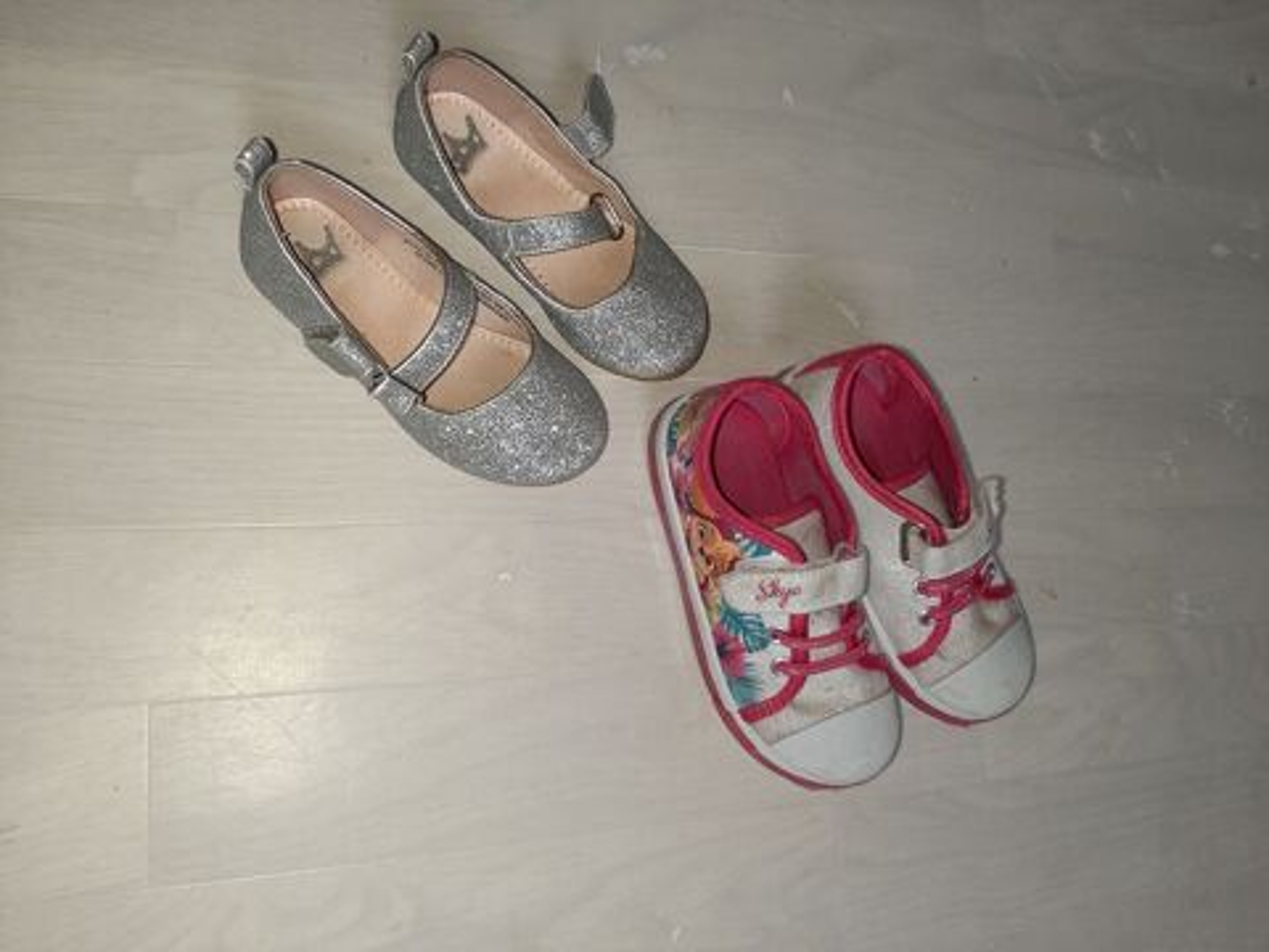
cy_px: 476
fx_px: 953
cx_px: 634
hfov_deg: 67.3
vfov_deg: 53.1
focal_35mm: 26
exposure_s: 1/50
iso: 64
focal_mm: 3.93
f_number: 1.7
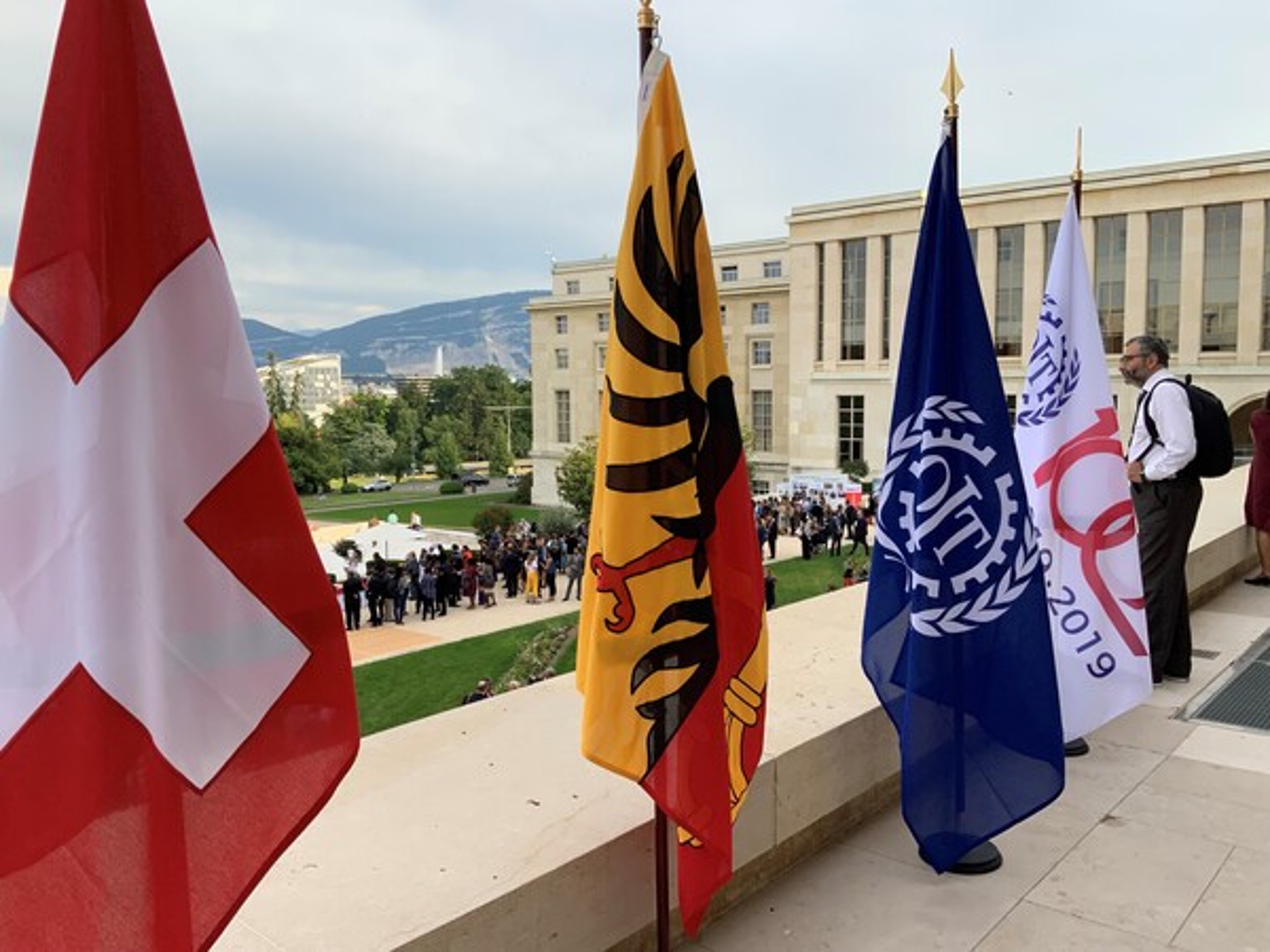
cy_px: 476
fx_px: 1064
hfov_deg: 61.7
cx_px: 635
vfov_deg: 48.2
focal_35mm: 29
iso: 16
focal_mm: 3
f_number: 1.8
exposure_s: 1/519
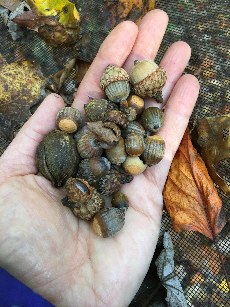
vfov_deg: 61.7
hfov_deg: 48.2
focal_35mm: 29
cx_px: 115
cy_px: 154
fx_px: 257
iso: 80
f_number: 2.2
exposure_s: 1/30
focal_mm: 4.15
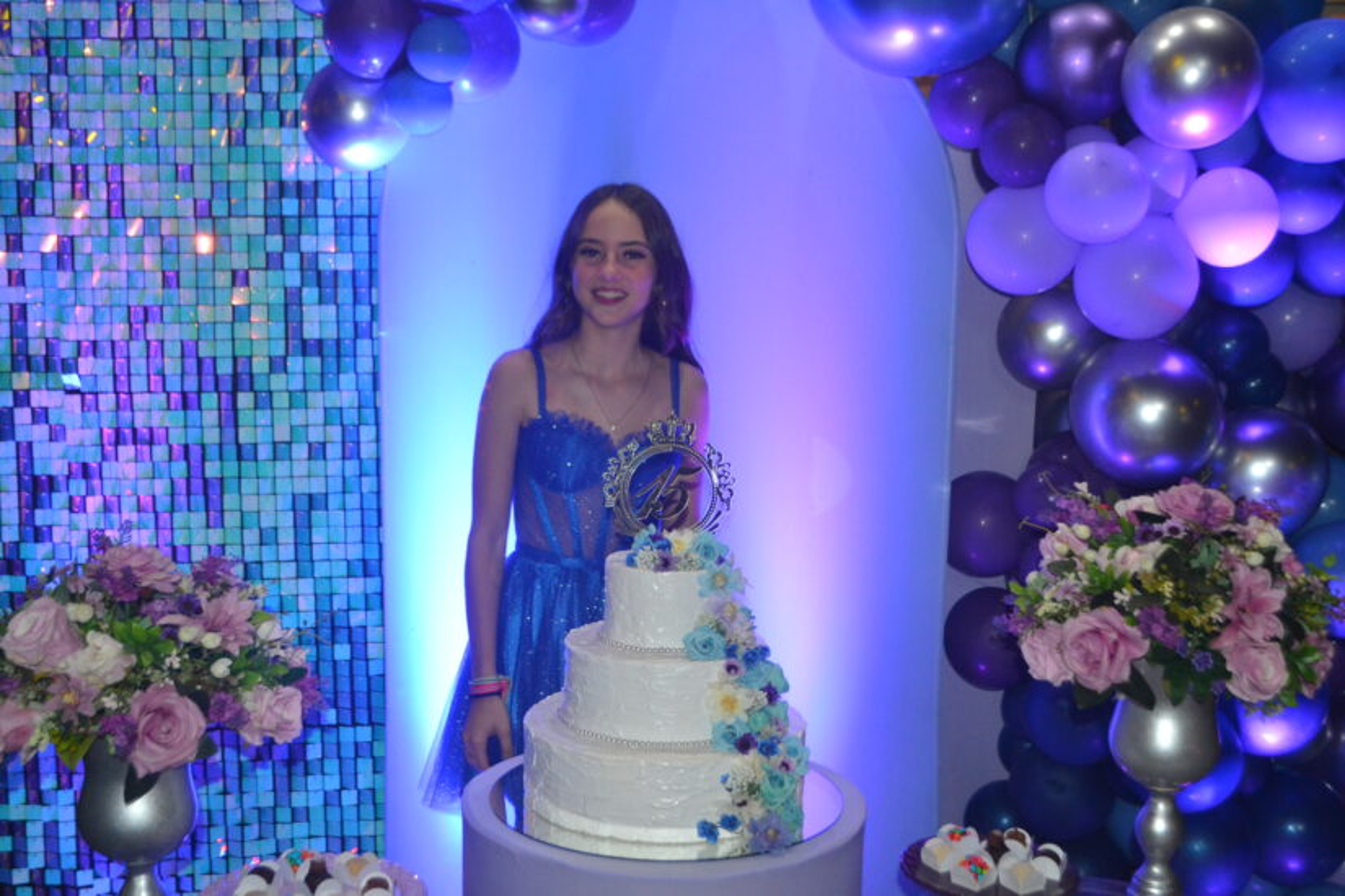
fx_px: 1457
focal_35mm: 39
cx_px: 672
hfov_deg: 49.6
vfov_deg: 34.2
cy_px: 448
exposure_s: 1/60
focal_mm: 26
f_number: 4.2
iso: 1250
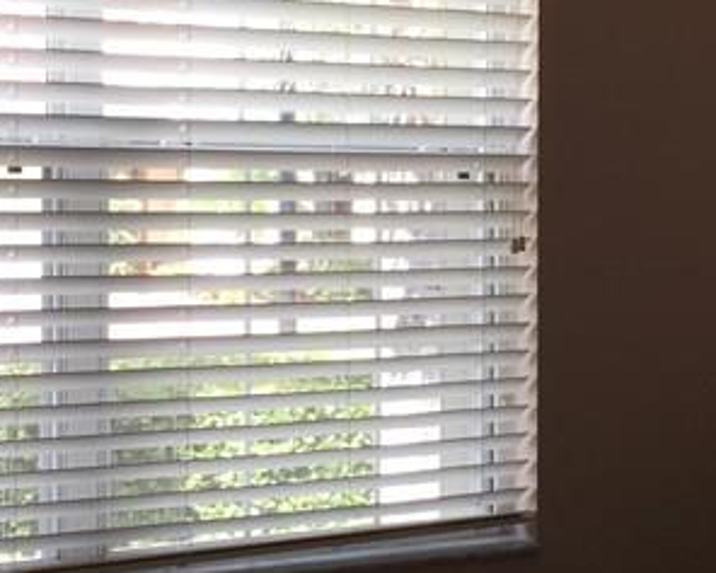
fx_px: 2077
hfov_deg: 19.3
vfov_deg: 15.7
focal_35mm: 98
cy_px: 256
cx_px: 602
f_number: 2.2
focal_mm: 4.15
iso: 50
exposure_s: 1/120
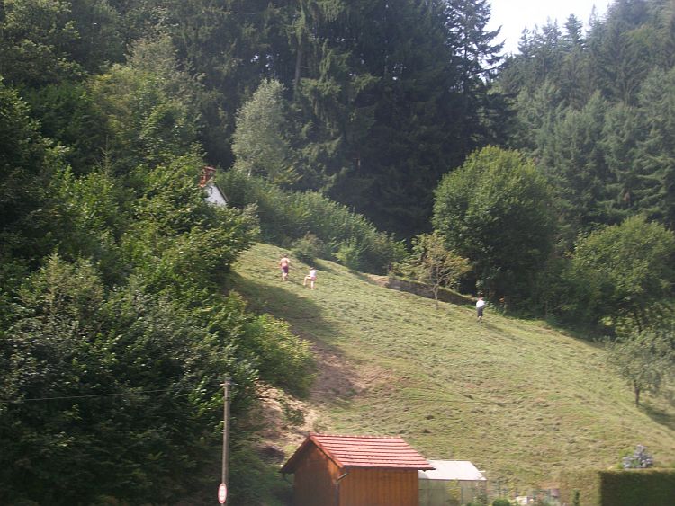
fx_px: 1482
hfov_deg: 25.7
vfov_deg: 19.4
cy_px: 253
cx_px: 338
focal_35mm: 76
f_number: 4.6
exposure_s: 1/164
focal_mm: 13.7
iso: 80
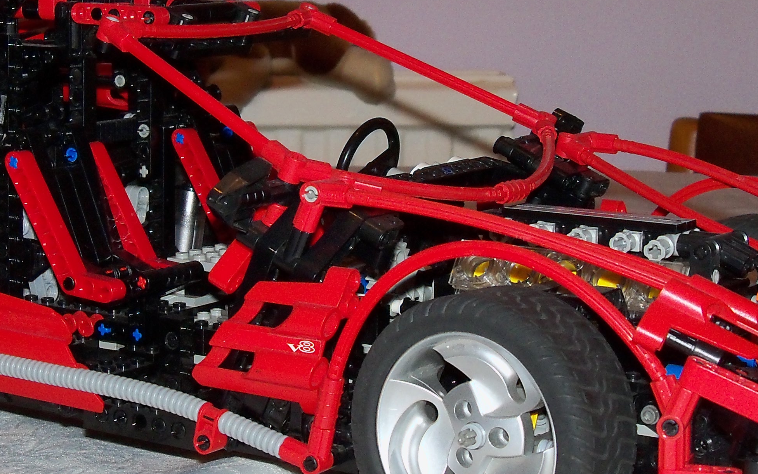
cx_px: 345
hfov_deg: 21.0
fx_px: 2045
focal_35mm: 99
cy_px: 222
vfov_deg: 13.2
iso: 200
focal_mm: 8.8
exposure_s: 1/30
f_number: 3.8
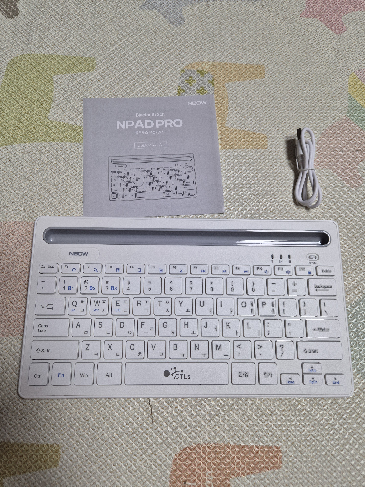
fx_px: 323
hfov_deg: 58.9
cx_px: 182
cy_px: 244
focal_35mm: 23
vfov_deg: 73.9
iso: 50
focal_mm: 5.4
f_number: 1.8
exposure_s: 1/60.2
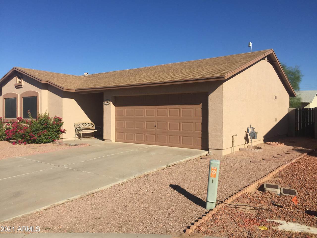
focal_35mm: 29
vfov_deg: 48.2
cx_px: 158
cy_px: 119
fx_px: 266
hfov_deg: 61.7
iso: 32
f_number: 2.2
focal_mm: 4.15
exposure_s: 1/3300
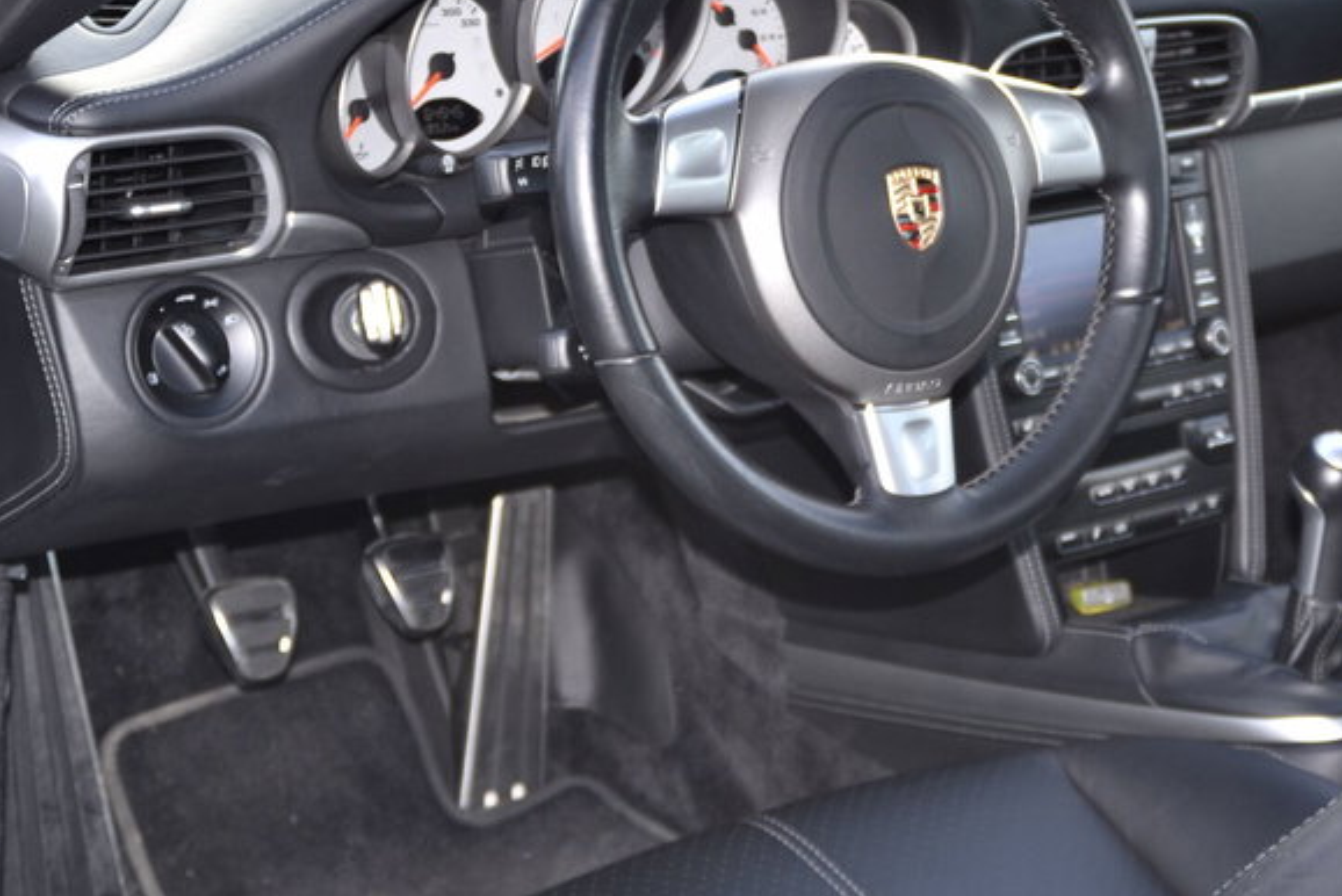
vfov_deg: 15.9
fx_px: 3170
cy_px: 131
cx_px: 966
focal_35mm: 85
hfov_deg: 23.7
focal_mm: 32
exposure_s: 1/125
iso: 220
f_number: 4.2
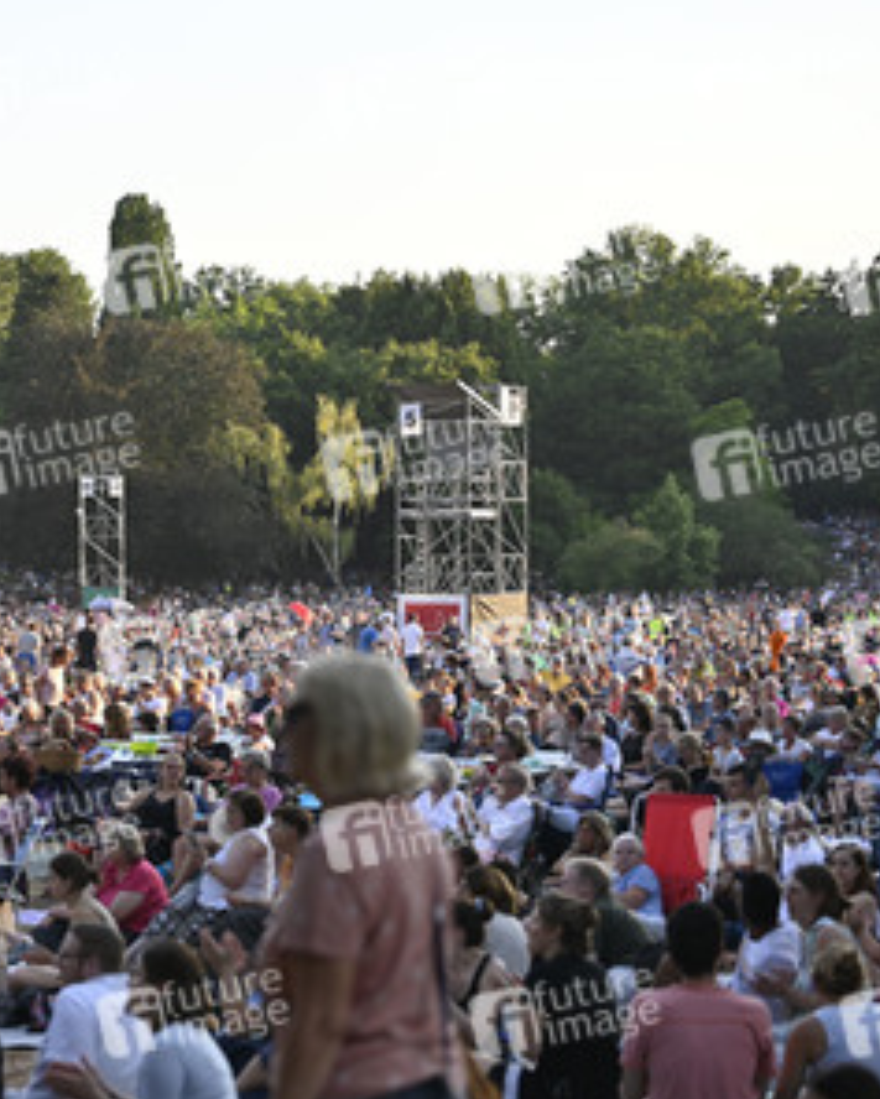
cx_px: 95
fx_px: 3254
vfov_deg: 19.2
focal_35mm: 100
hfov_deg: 15.2
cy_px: 550
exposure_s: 1/400
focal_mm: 70
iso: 125
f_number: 2.8
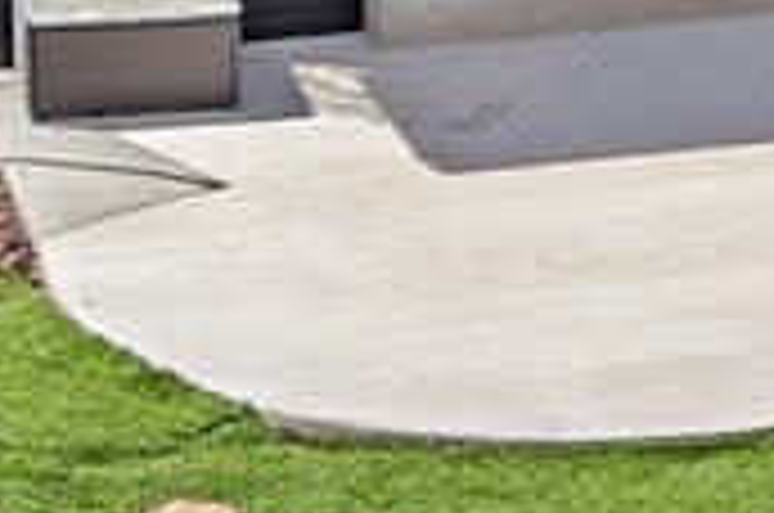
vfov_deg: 7.2
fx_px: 3970
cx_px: 1220
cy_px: -378
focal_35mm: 185
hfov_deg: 10.7
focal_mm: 31
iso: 100
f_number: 2.8
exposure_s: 1/400
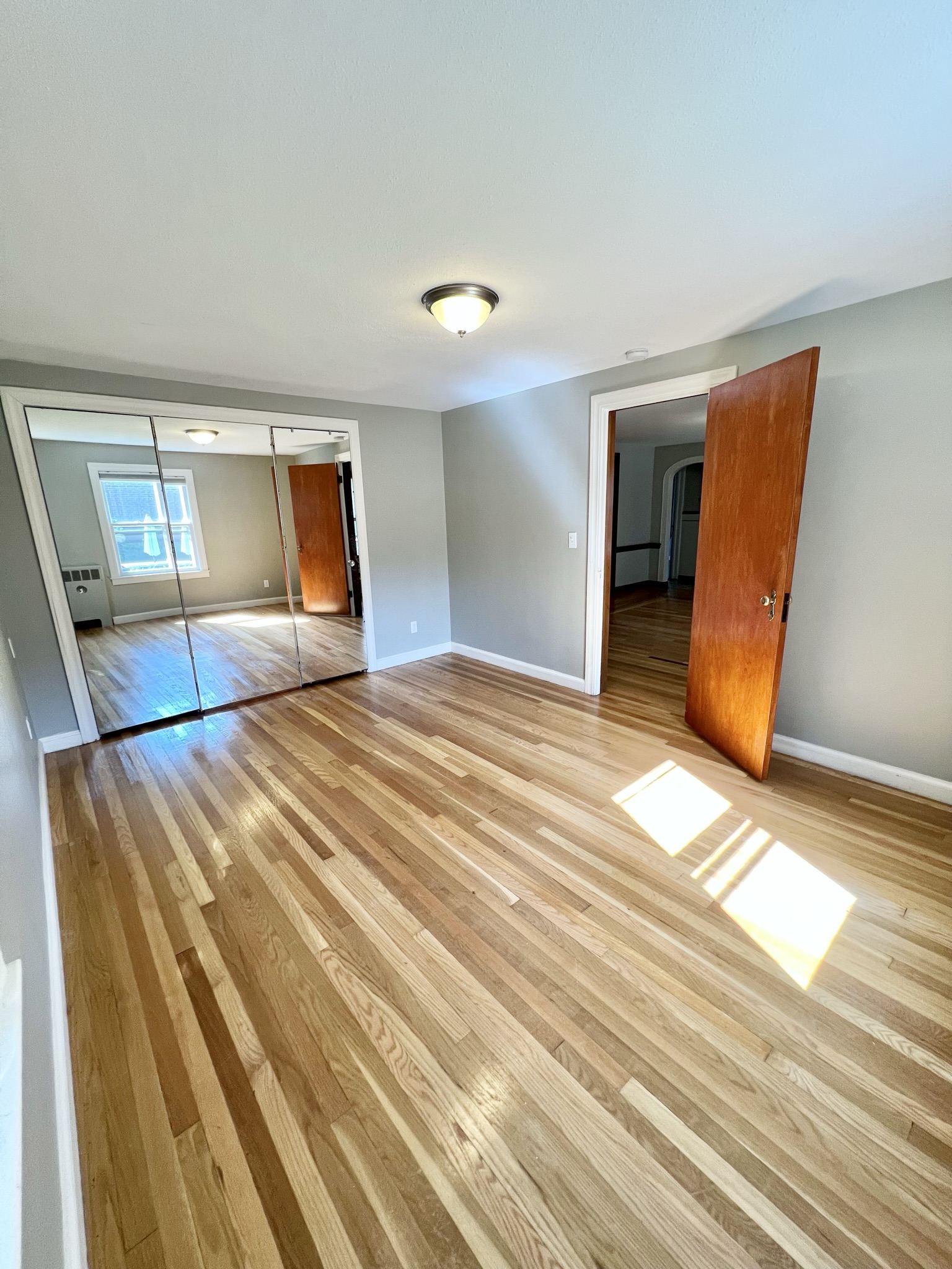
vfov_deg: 106.2
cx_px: 476
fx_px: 477
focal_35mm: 13
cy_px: 634
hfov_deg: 89.9
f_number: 1.8
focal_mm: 1.57
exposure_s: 1/120
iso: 125
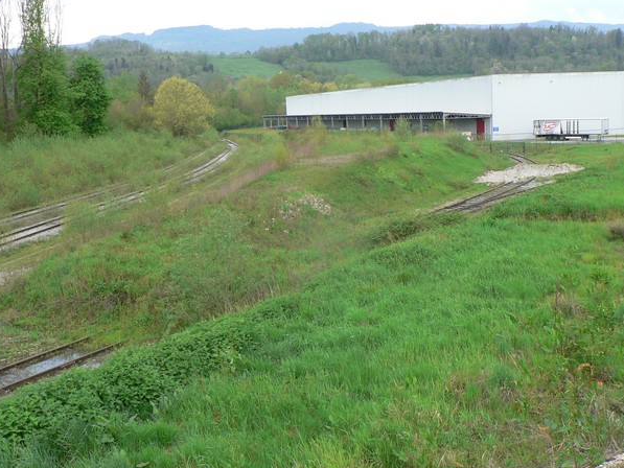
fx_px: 811
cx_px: 305
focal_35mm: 45
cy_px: 242
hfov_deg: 42.1
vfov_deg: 32.2
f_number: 4
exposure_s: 1/125
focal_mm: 7
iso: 80
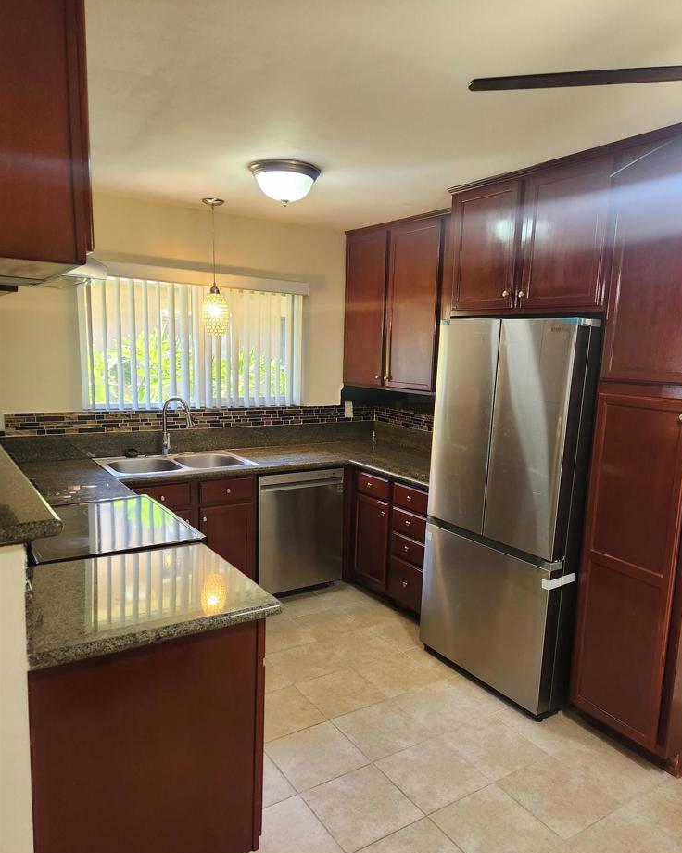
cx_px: 355
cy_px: 459
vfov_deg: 68.0
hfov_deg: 56.8
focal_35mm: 25
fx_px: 631
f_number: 1.8
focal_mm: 5.4
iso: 250
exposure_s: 1/120
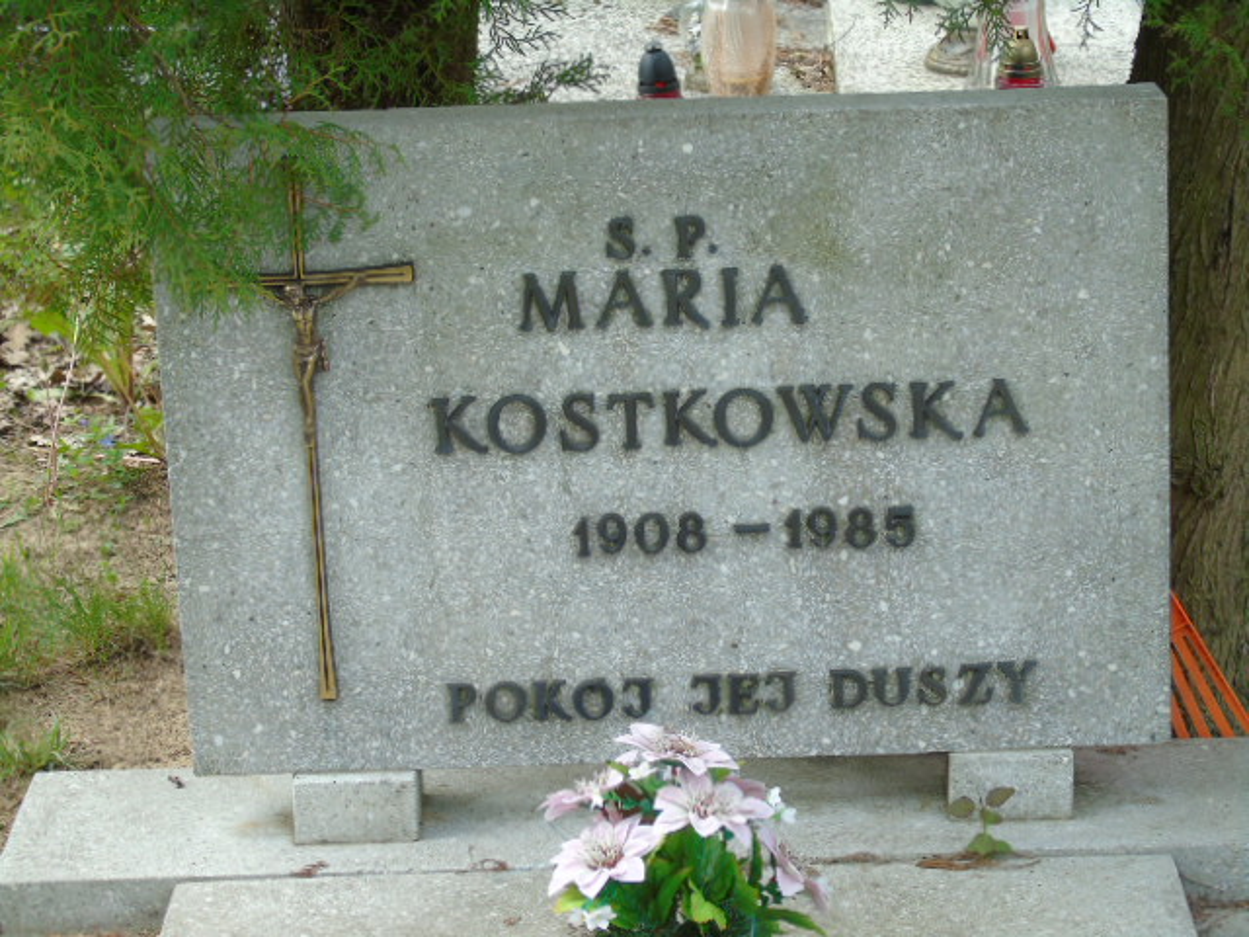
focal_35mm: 108
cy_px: 468
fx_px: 3897
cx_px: 624
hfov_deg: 18.2
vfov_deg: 13.7
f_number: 4.4
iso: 80
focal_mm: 19
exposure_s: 1/80
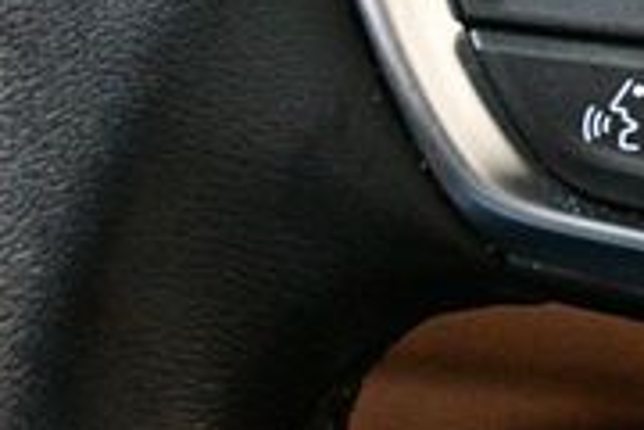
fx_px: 2862
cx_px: 848
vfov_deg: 8.4
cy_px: -172
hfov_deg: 12.4
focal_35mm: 160
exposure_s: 1/60
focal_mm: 30
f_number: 4.5
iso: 10000
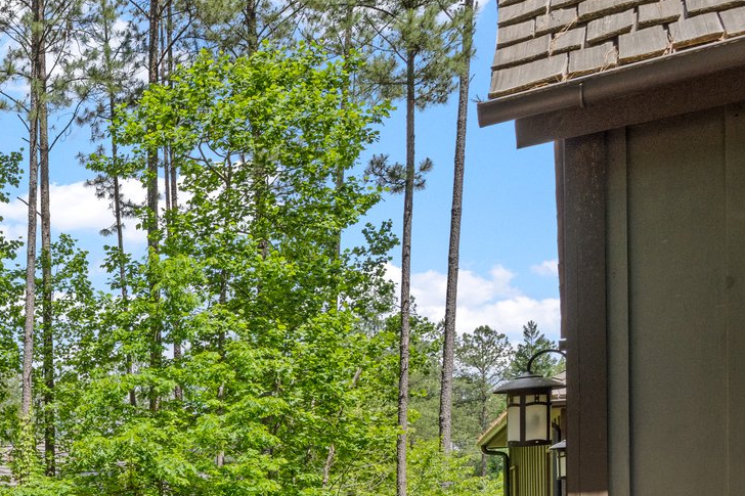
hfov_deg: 33.0
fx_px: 931
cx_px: -210
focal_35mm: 45
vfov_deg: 27.9
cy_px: 507
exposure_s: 1/80
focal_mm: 16
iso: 250
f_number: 8
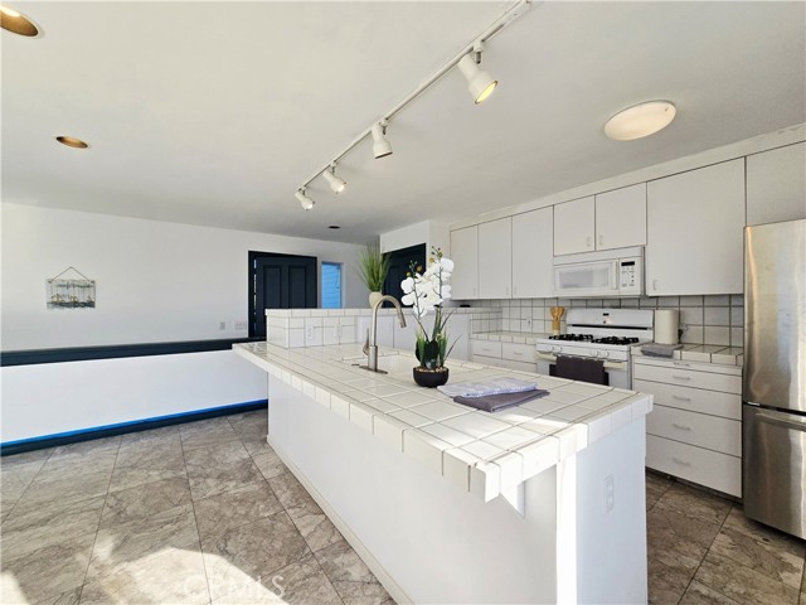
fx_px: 303
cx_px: 403
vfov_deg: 89.9
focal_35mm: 13
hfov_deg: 106.2
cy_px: 302
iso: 100
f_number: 2.2
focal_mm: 2.2
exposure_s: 1/2000
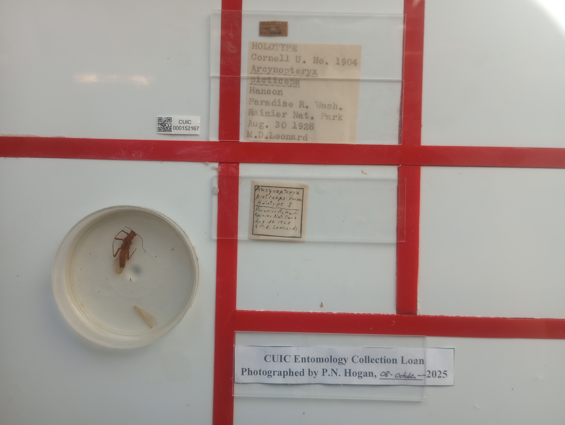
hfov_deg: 63.4
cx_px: 282
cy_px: 212
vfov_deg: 49.9
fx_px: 458
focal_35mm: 28
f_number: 1.8
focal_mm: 4.27
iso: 212
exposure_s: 1/120
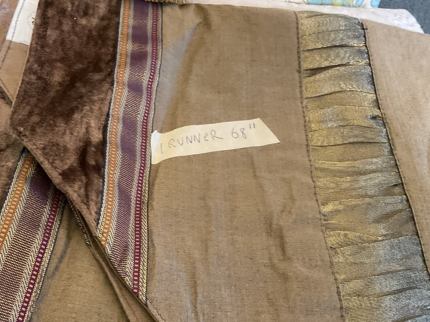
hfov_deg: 46.2
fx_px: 497
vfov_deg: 35.8
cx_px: 152
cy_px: 201
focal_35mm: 40
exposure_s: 1/33
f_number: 1.8
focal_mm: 3
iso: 320
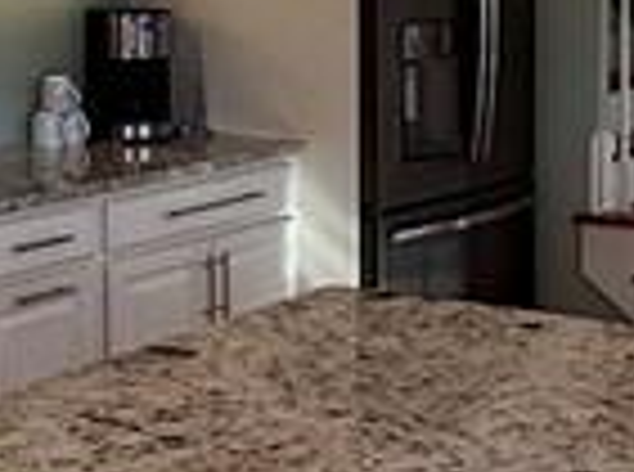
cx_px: 567
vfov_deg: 14.4
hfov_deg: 19.0
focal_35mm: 102
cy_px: 90
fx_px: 1863
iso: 64
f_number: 2.2
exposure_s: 1/142
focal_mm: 2.22
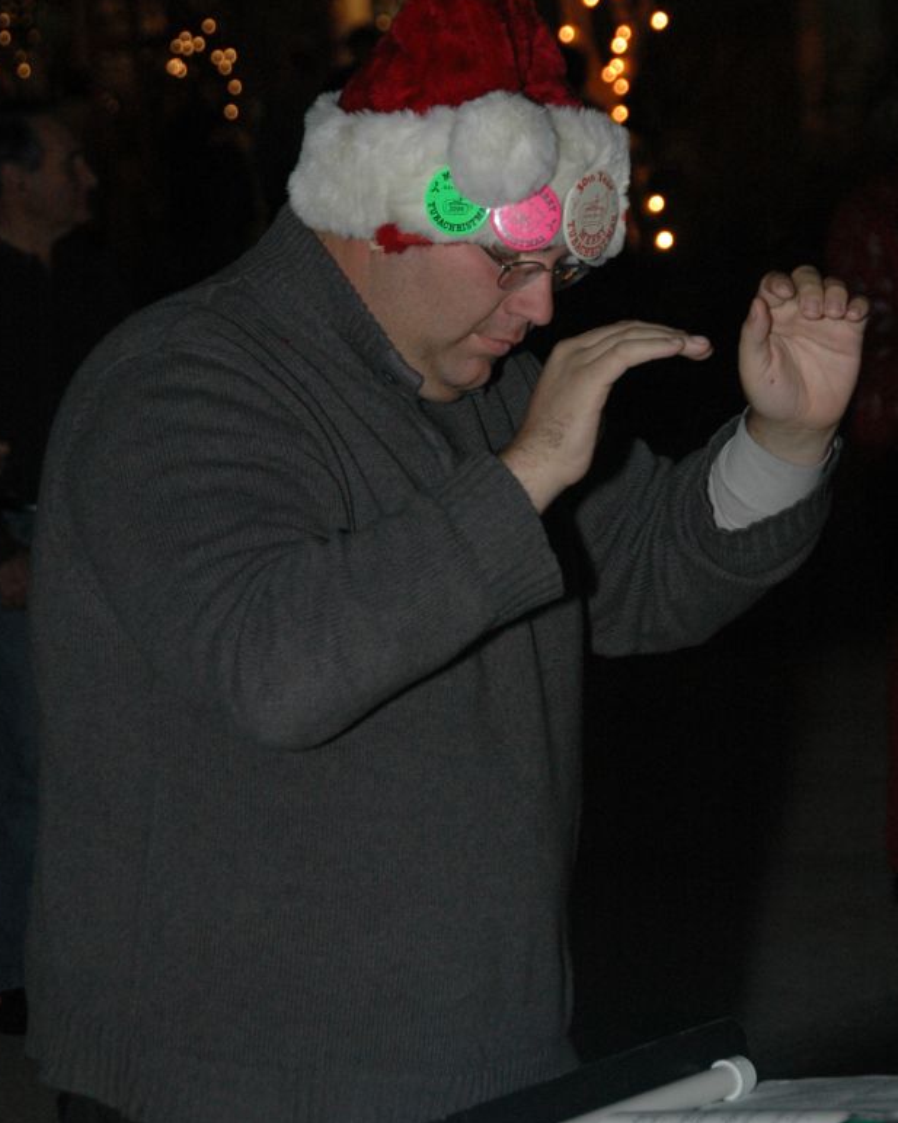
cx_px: 450
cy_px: 524
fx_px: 5086
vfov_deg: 12.6
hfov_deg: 10.1
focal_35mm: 153
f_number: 5.3
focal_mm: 82
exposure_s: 1/60
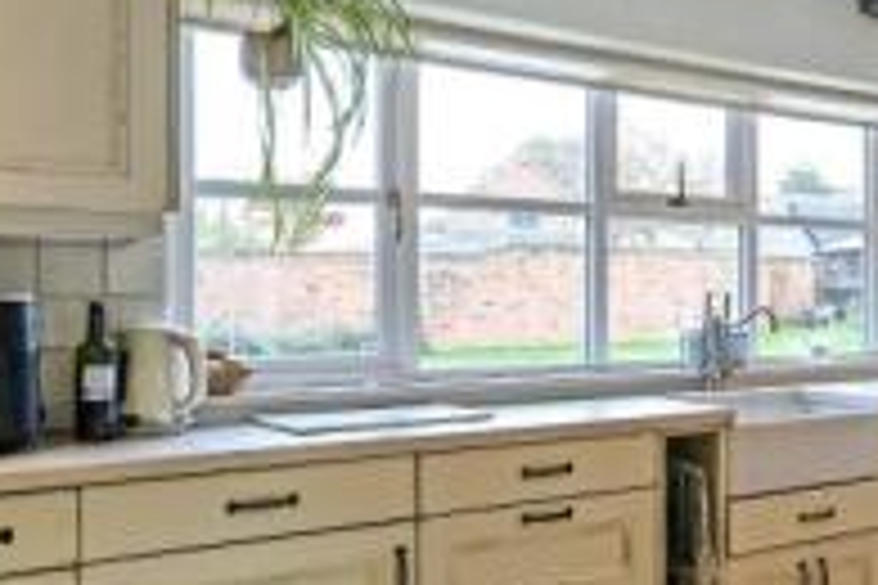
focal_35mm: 47
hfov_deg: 36.0
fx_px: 1146
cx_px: 952
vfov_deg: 28.6
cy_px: 281
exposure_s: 1/4
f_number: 9
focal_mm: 14
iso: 320
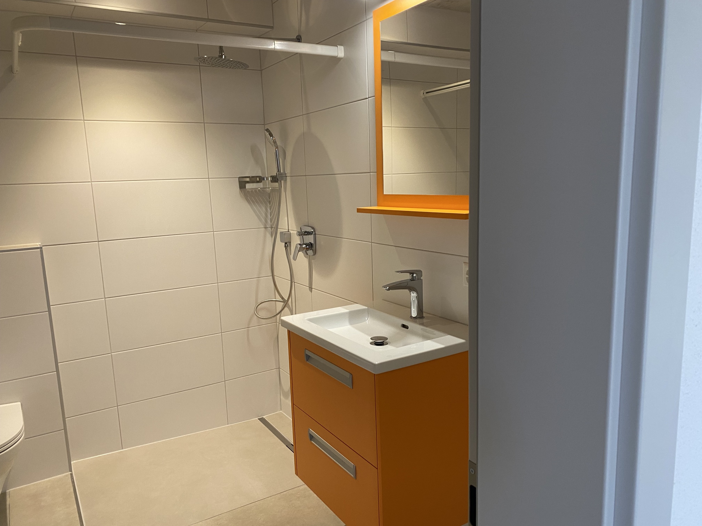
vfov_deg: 53.1
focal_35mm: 26
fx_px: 527
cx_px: 351
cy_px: 263
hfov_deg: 67.3
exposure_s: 1/50
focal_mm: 4.25
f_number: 1.8
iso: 80
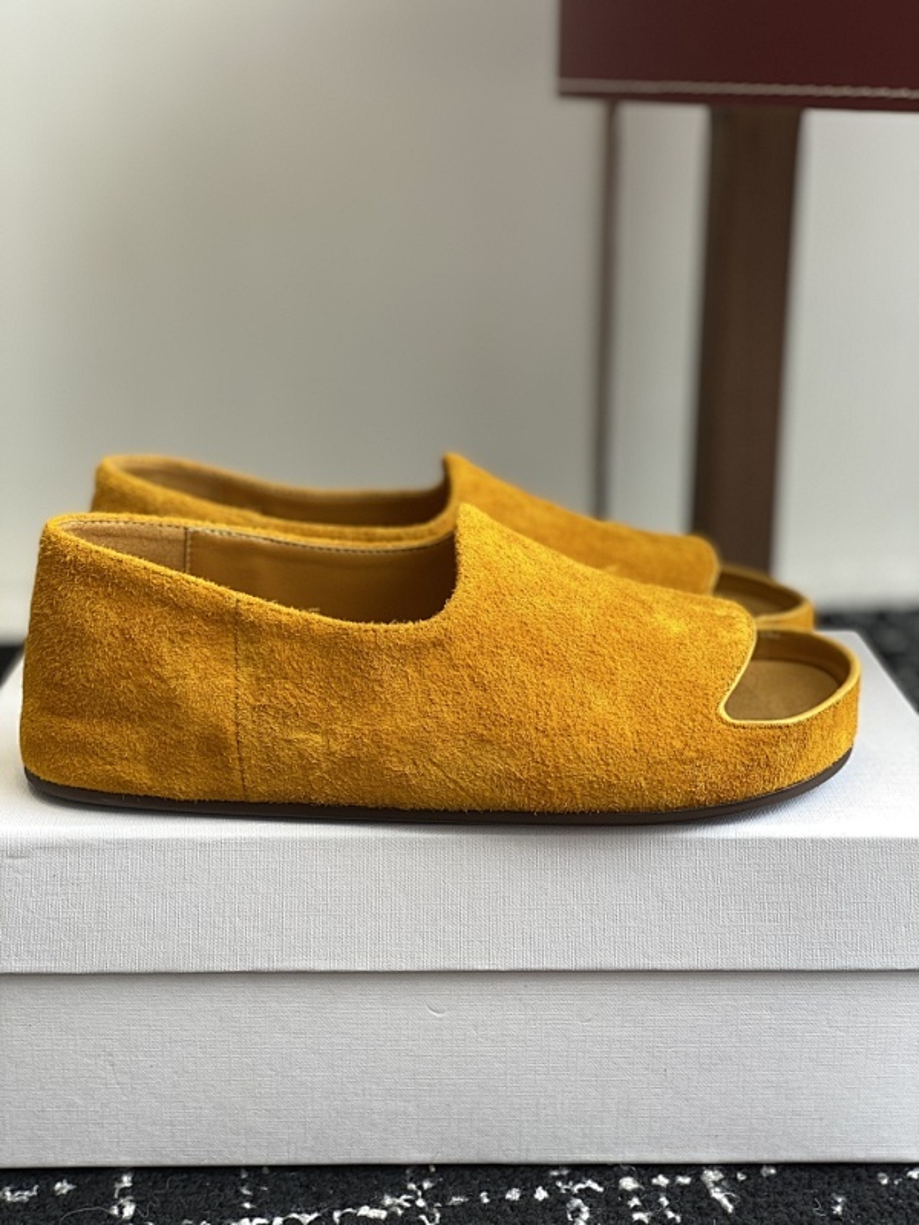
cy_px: 612
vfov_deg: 36.8
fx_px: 1841
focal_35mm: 52
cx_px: 460
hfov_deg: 28.0
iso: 20
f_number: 2
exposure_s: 1/122
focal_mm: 6
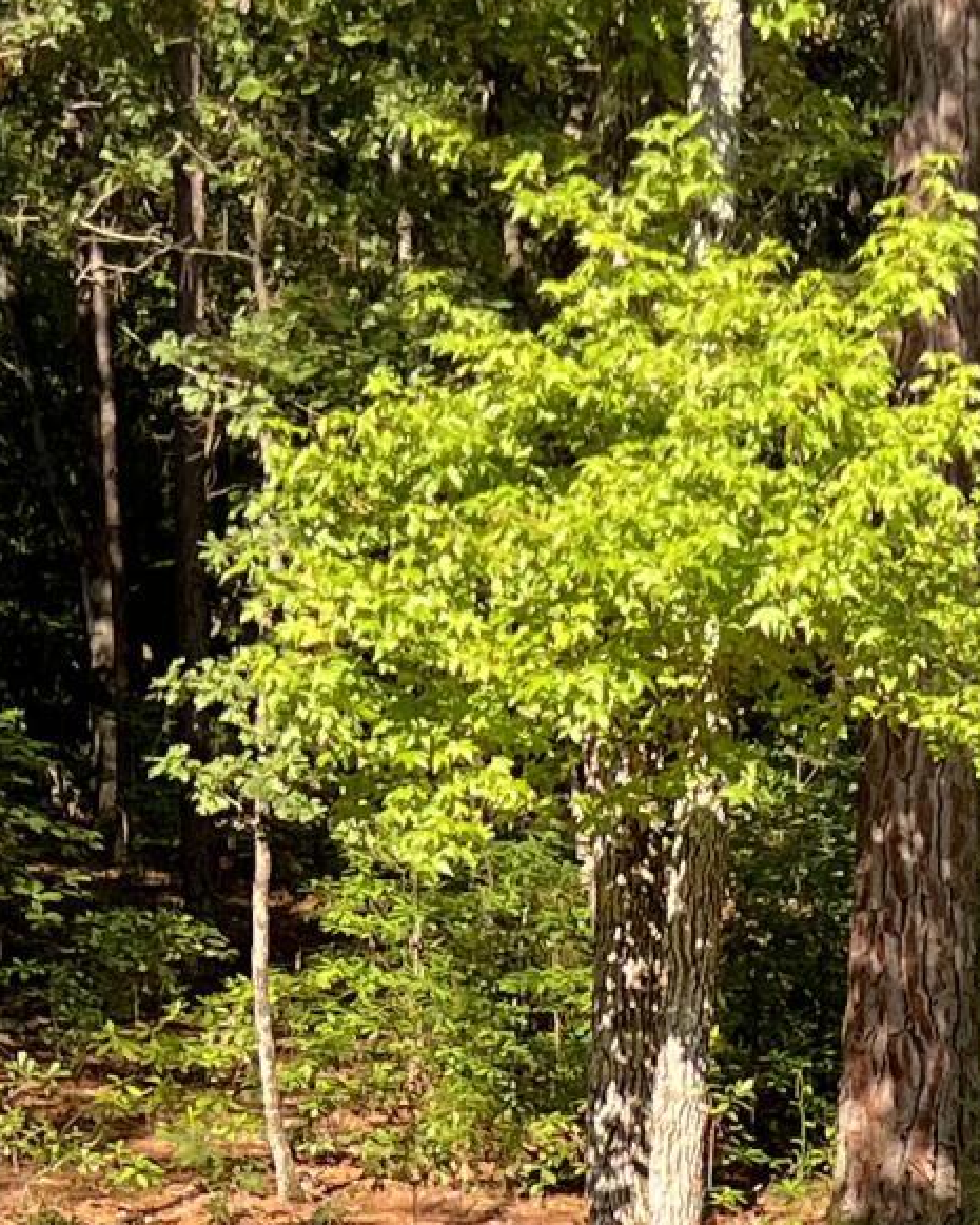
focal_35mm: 131
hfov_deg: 11.7
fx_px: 4748
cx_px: 828
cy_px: 2197
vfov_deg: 13.3
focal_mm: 5.7
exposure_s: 1/670
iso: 50
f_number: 1.5
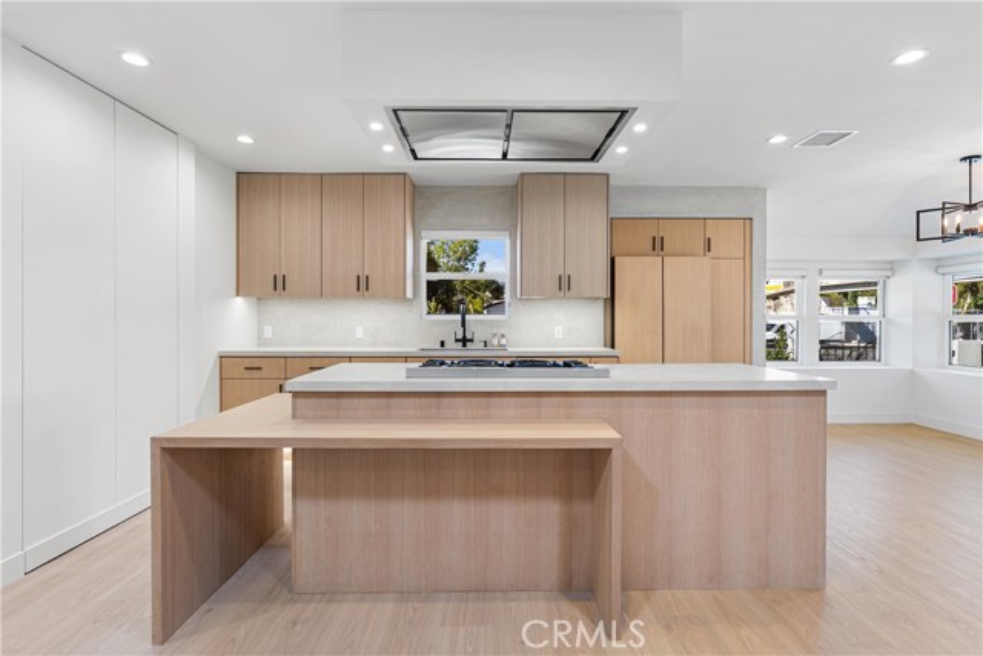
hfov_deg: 96.7
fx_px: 437
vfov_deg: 73.8
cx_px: 492
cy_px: 328
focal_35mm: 16
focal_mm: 16
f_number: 8
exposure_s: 1/2.5
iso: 100
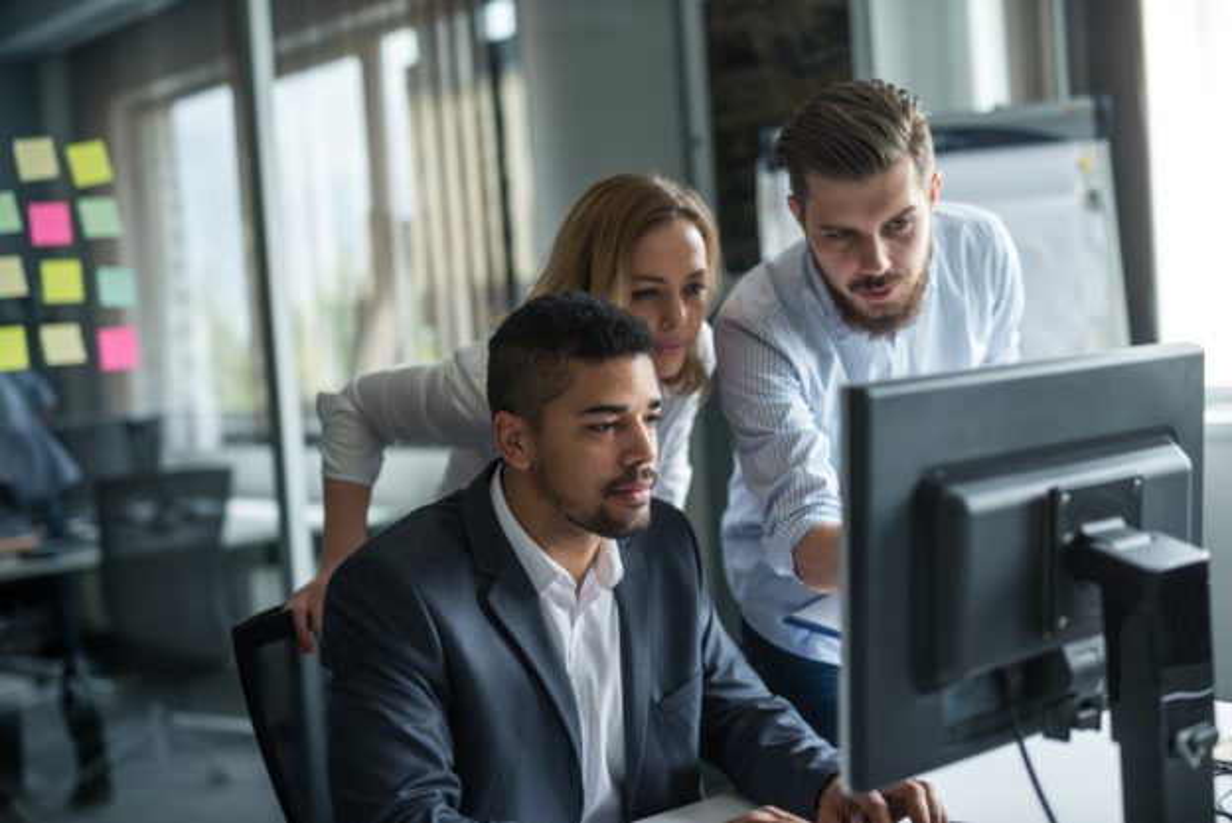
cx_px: 616
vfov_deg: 27.0
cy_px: 412
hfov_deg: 39.6
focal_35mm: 50
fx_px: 1712
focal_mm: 50
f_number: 2
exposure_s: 1/160
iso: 100
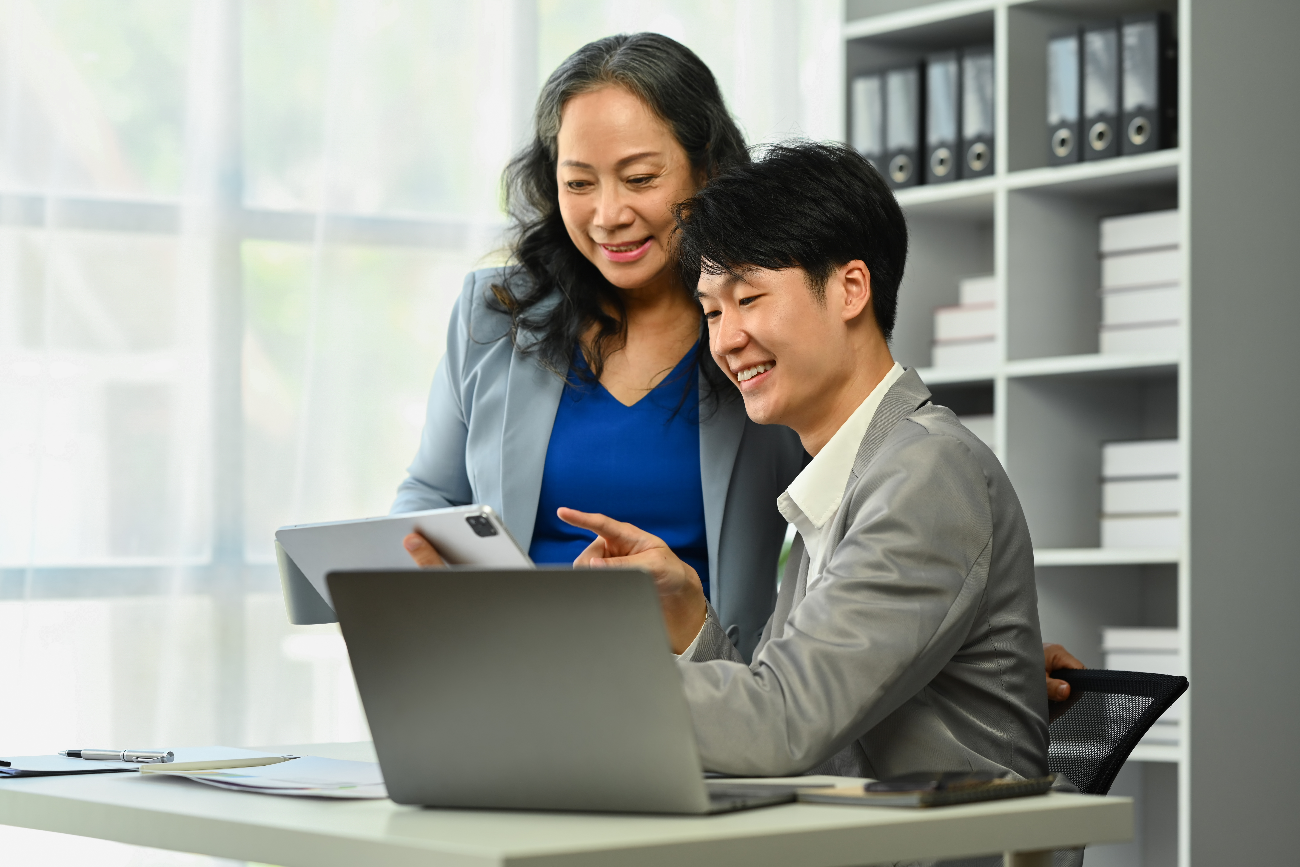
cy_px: 434
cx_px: 650
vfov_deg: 16.1
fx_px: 3069
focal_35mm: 85
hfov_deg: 23.9
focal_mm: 85
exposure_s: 1/320
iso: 320
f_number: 2.8
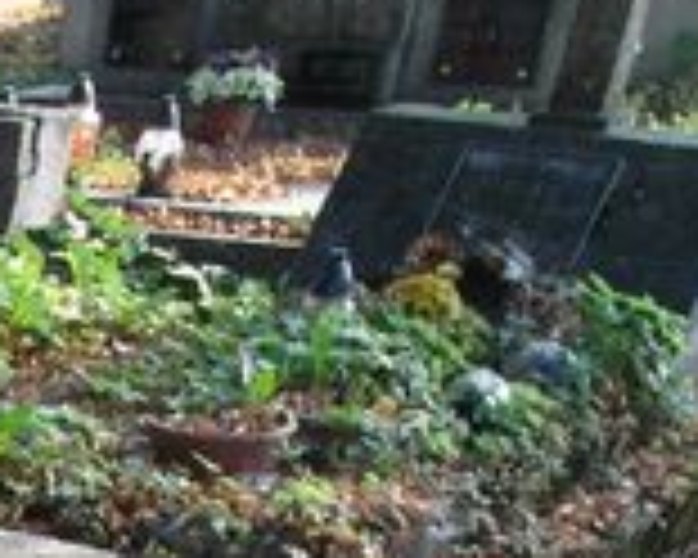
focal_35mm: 97
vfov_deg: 14.2
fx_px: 2004
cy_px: 976
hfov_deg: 15.5
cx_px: -721
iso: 100
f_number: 3.4
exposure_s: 1/90
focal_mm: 5.2
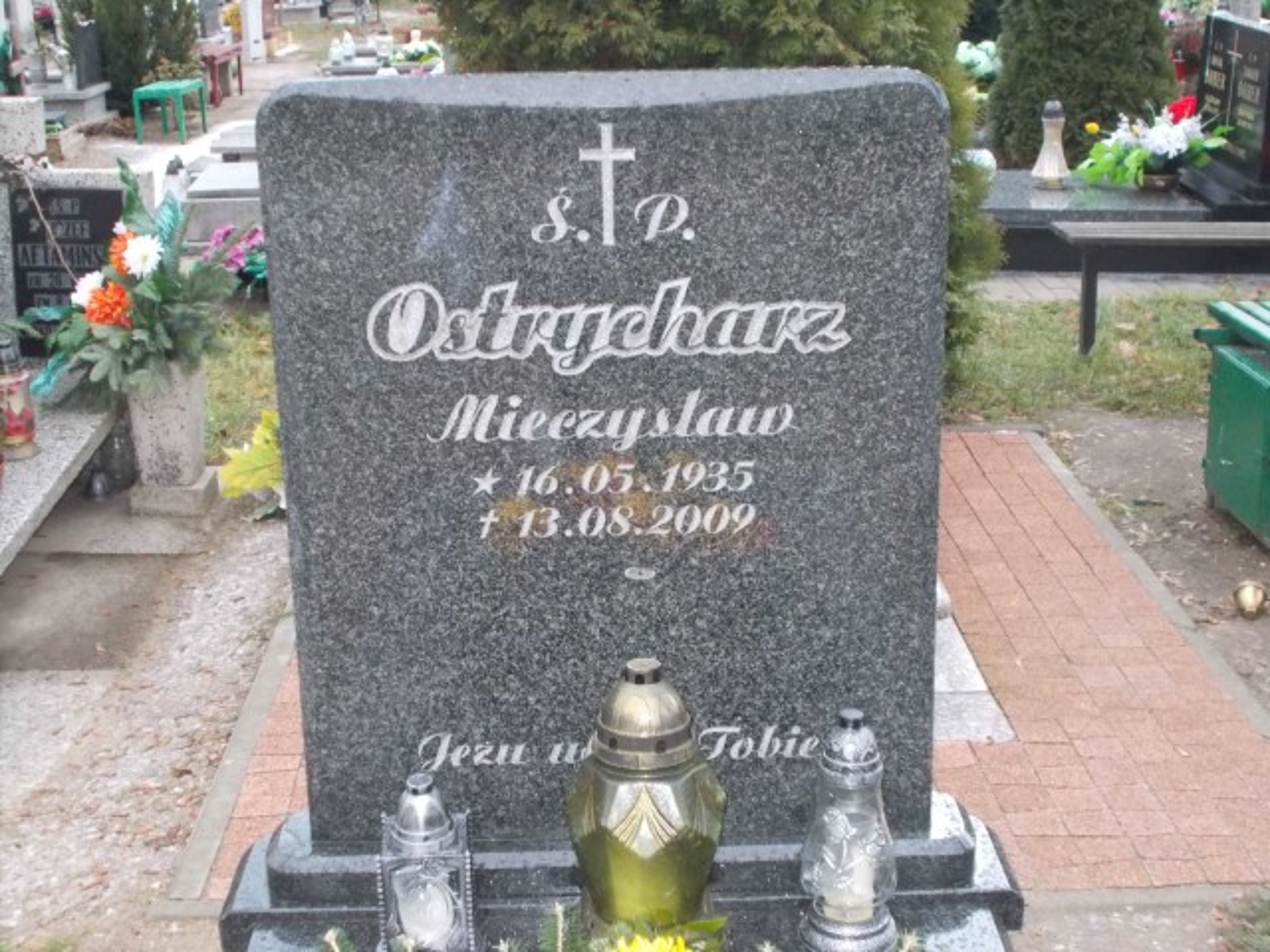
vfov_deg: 29.1
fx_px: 1834
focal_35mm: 50
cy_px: 476
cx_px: 635
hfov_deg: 38.2
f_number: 4.5
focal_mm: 9
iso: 720
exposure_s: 1/40
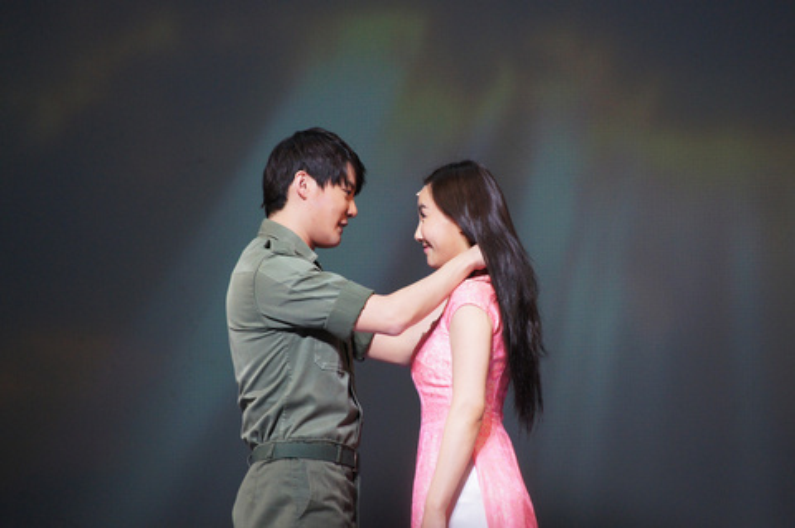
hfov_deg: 6.9
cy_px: 264
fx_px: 6618
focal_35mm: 300
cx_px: 398
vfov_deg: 4.6
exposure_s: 1/320
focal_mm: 200
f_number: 5.6
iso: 1600
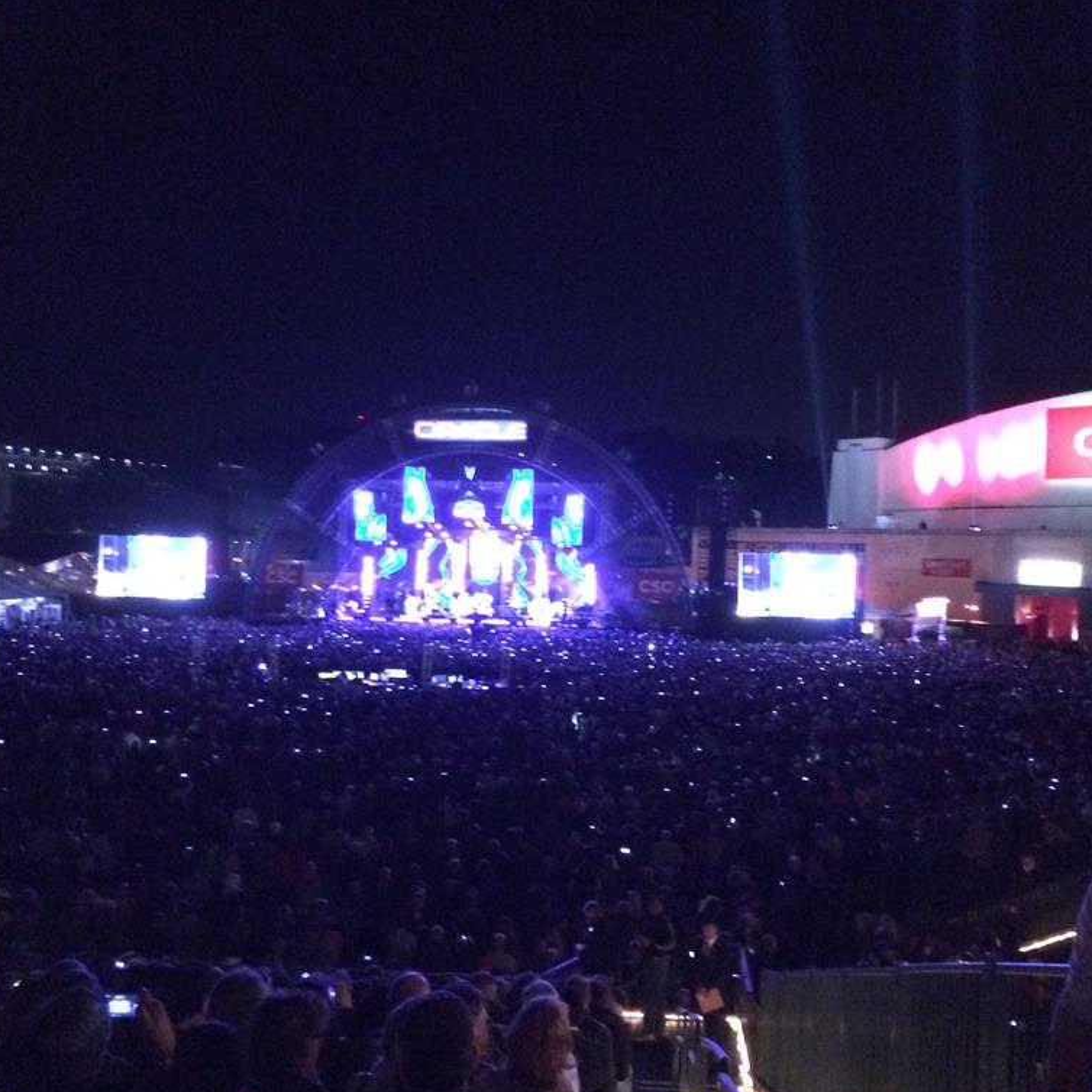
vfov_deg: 46.0
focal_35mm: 36
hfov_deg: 46.0
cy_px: 550
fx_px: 1285
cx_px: 539
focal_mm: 4.12
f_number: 2.2
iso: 1600
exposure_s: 1/15
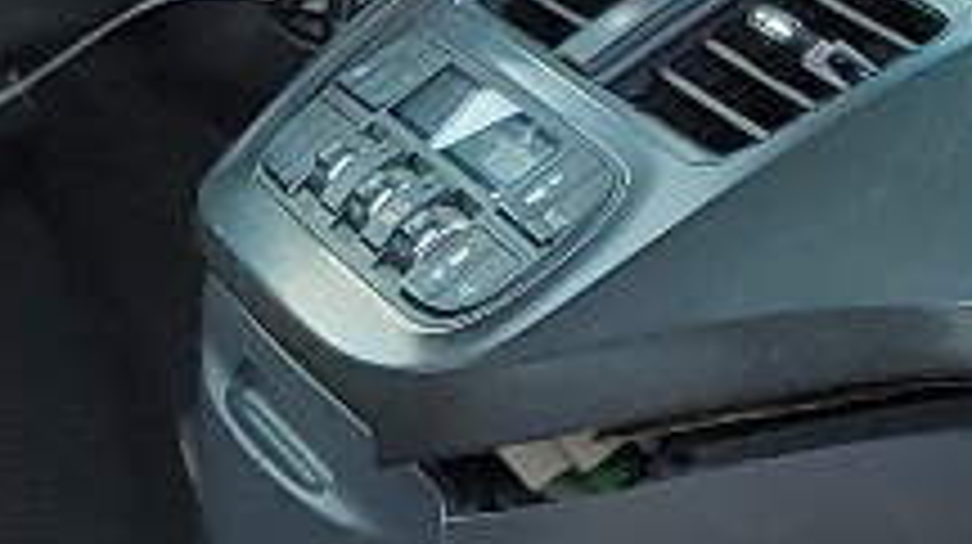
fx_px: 5407
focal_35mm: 210
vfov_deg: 5.7
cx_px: -554
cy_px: 728
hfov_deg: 9.9
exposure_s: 1/588
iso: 50
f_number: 1.5
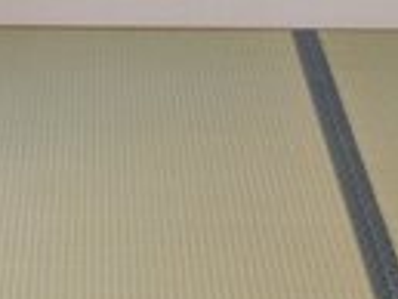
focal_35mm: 119
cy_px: -200
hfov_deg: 16.2
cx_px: -12
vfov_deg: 11.7
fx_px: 1369
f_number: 2.8
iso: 200
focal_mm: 4.3
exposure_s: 1/40
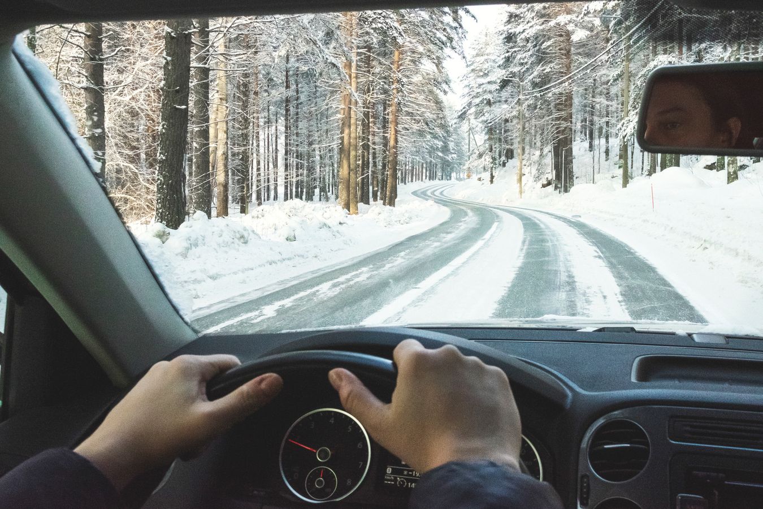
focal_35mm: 35
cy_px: 254
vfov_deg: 37.9
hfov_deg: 54.4
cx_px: 382
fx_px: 742
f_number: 11
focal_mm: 23
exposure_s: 1/500
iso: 6400
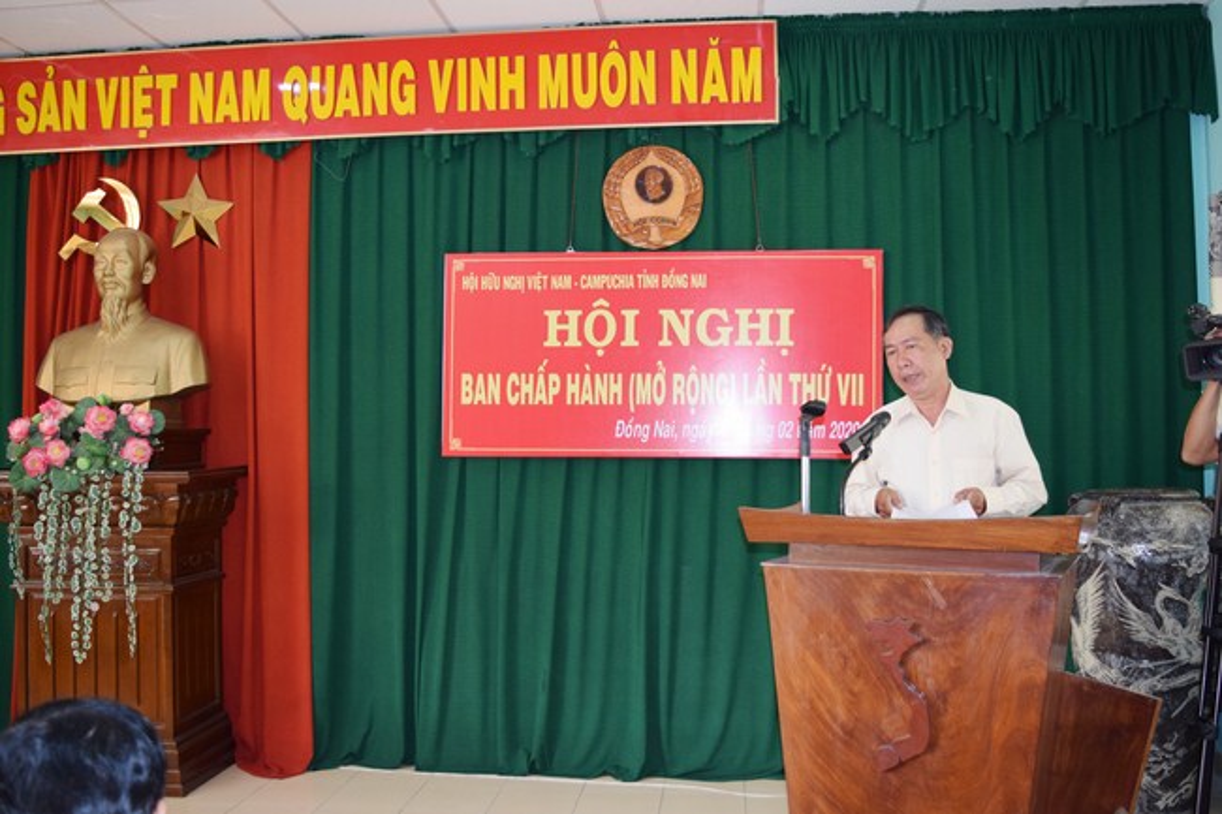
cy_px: 407
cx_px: 611
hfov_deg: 53.1
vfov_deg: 36.9
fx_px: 1222
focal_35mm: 36
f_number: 4.5
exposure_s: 1/80
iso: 800
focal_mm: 24
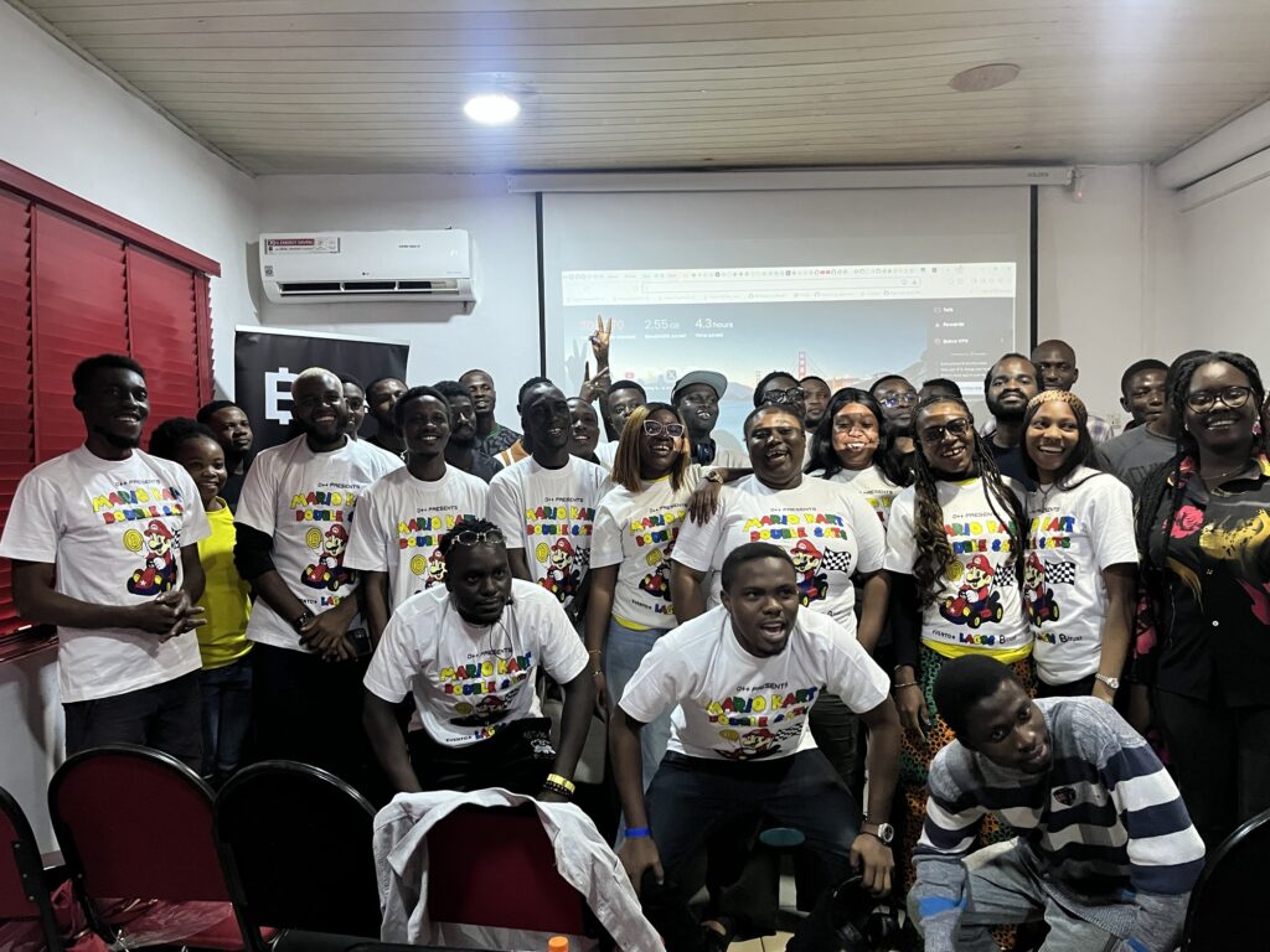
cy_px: 476
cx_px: 635
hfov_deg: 67.3
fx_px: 954
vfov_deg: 53.1
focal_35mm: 26
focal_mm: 5.1
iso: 500
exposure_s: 1/60
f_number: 1.6
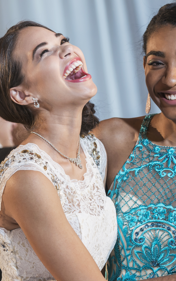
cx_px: 45
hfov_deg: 4.1
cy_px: 182
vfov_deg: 6.5
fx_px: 2487
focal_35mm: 324
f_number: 4
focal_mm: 110
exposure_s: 1/200
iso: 250
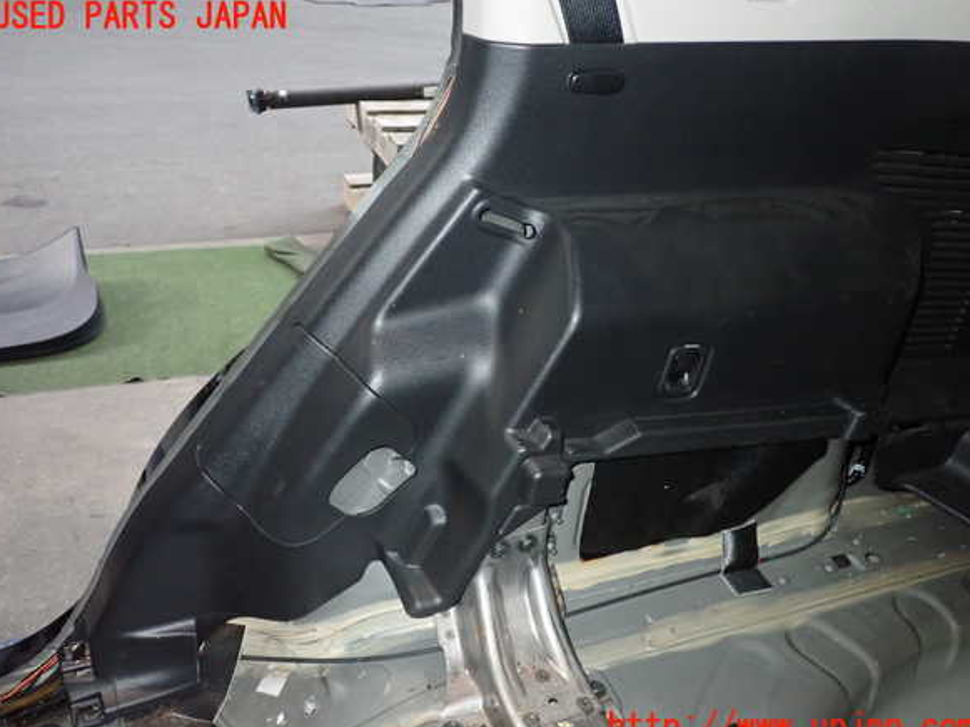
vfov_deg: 45.4
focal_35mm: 31
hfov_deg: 58.4
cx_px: 484
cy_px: 373
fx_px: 868
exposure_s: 1/30
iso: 800
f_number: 6.3
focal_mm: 5.4
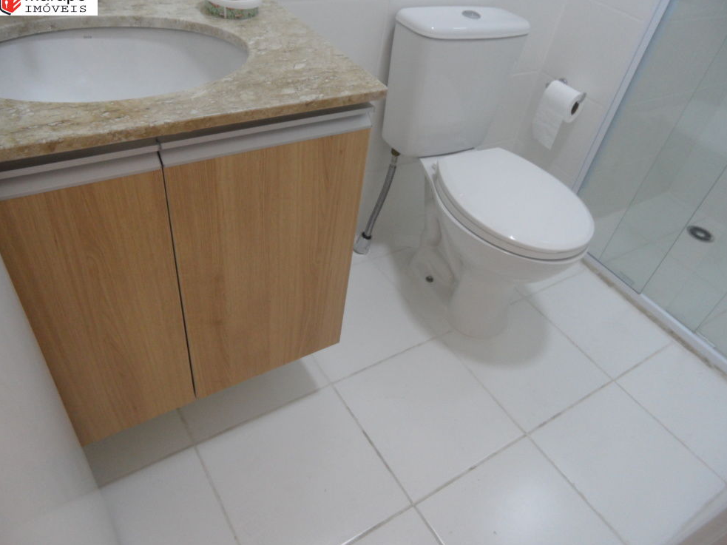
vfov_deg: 54.9
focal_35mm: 25
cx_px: 365
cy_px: 270
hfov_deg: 69.4
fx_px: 525
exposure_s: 1/30
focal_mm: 4.1
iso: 160
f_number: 2.9
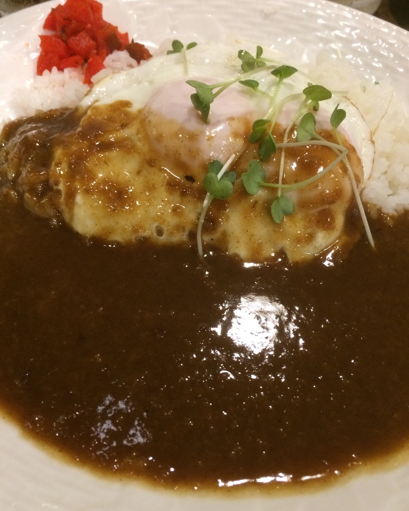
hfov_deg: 47.1
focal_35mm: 31
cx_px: 205
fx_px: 469
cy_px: 270
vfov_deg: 57.1
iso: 250
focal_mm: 4.15
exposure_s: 1/20
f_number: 2.2
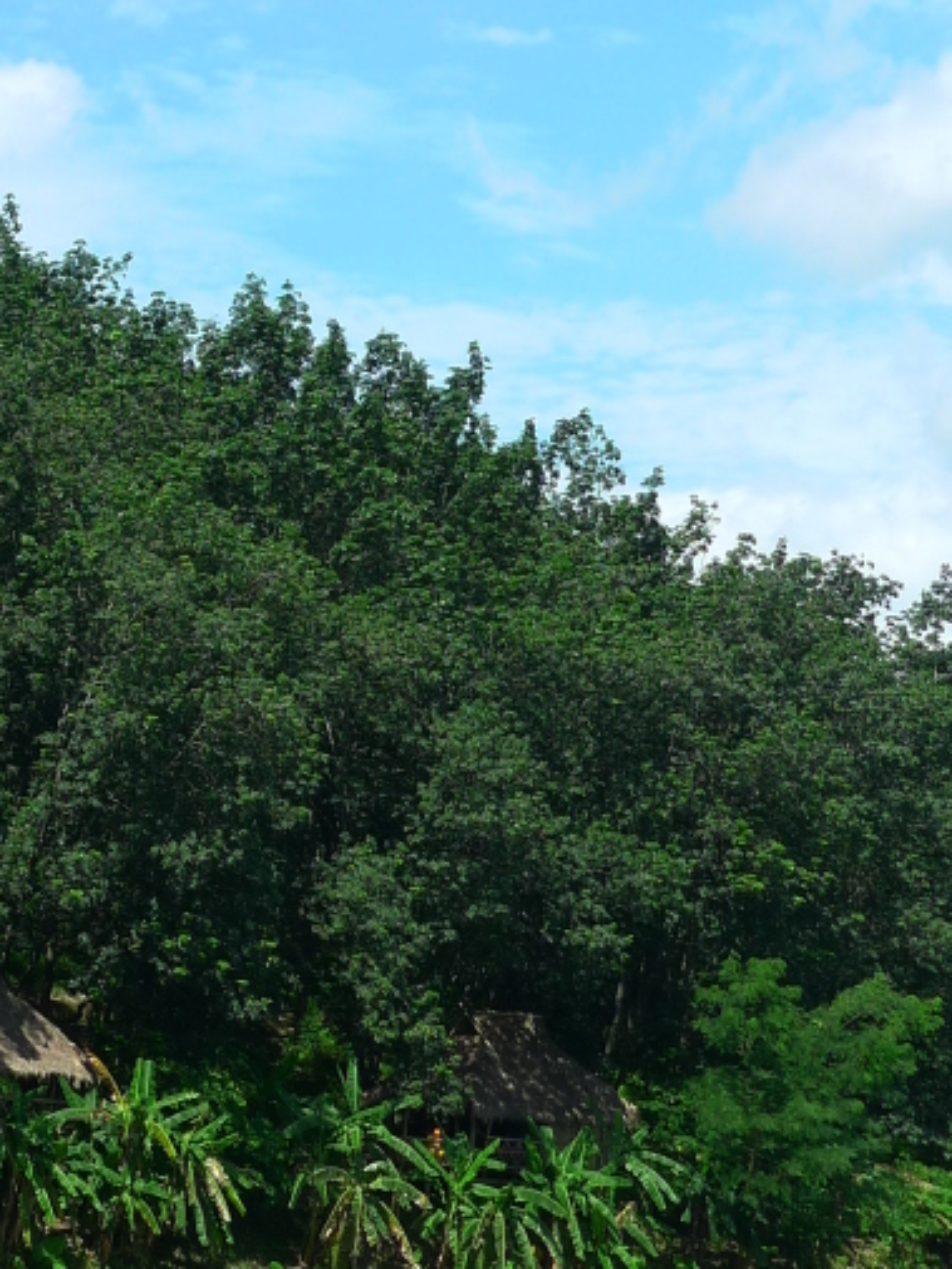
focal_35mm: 146
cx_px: 239
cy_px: 397
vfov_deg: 13.5
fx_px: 5351
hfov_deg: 10.1
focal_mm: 12.8
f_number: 2.8
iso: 80
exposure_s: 1/800
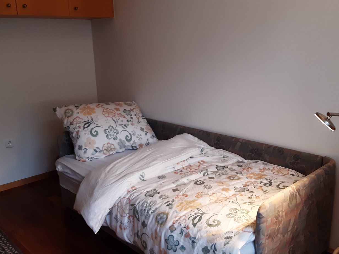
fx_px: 333
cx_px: 203
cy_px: 133
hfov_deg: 53.6
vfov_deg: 41.8
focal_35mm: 34
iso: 80
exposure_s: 1/50
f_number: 1.7
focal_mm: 3.92
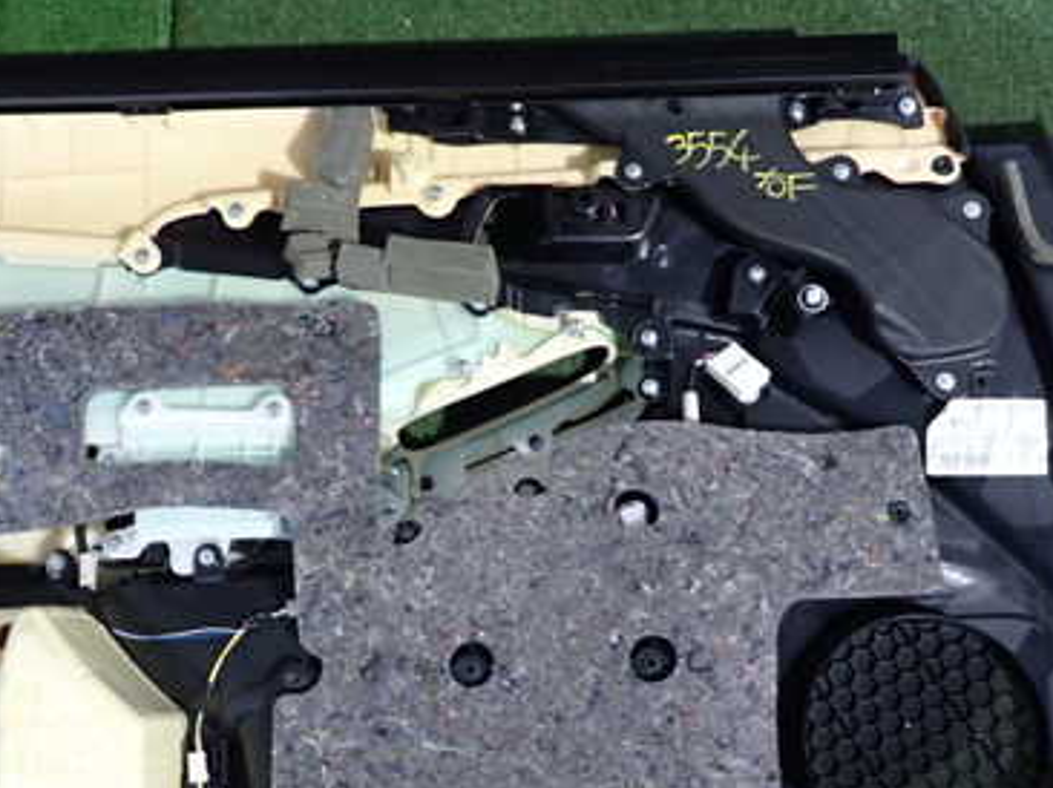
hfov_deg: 45.7
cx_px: 472
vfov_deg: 34.9
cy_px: 500
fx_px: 1246
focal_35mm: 41
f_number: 2
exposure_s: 1/30
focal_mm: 4.5
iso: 640
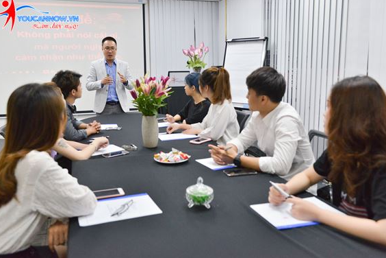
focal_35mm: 33
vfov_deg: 40.0
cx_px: 191
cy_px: 124
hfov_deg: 57.2
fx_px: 354
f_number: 4
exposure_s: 1/500
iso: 2500
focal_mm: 31
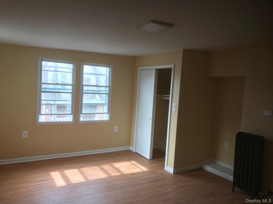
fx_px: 221
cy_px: 102
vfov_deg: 49.7
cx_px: 136
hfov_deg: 63.4
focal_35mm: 28
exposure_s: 1/40
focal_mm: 3.99
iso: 25
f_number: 1.8
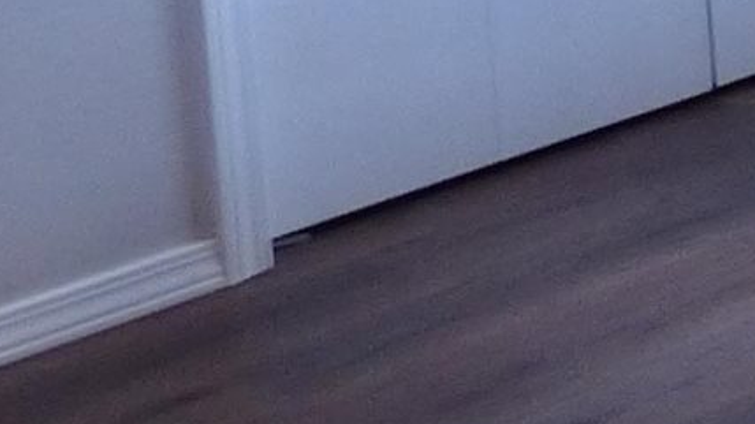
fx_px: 3122
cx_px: 2240
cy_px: -542
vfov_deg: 7.3
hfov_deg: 10.2
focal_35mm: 156
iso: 200
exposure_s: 1/60
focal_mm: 3.58
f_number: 2.8
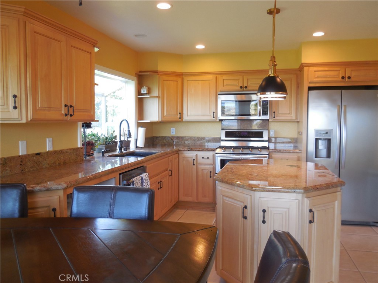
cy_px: 142
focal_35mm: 30
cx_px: 189
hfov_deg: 60.0
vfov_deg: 46.8
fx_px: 328
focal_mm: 5.3
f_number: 3.2
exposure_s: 1/30
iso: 160
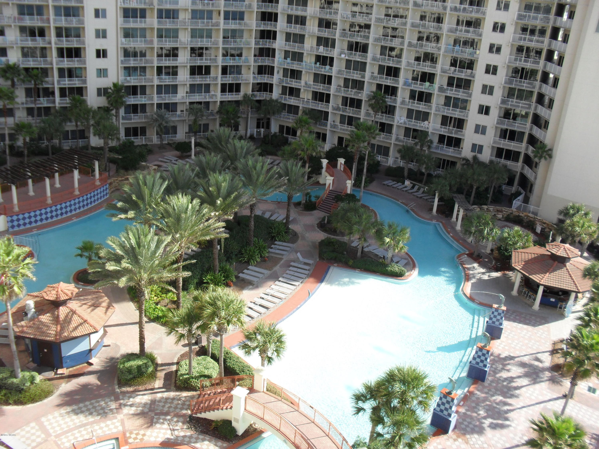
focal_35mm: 35
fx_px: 606
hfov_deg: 52.6
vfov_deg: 40.7
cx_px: 300
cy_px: 224
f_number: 3.2
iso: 100
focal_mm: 6.3
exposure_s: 1/350
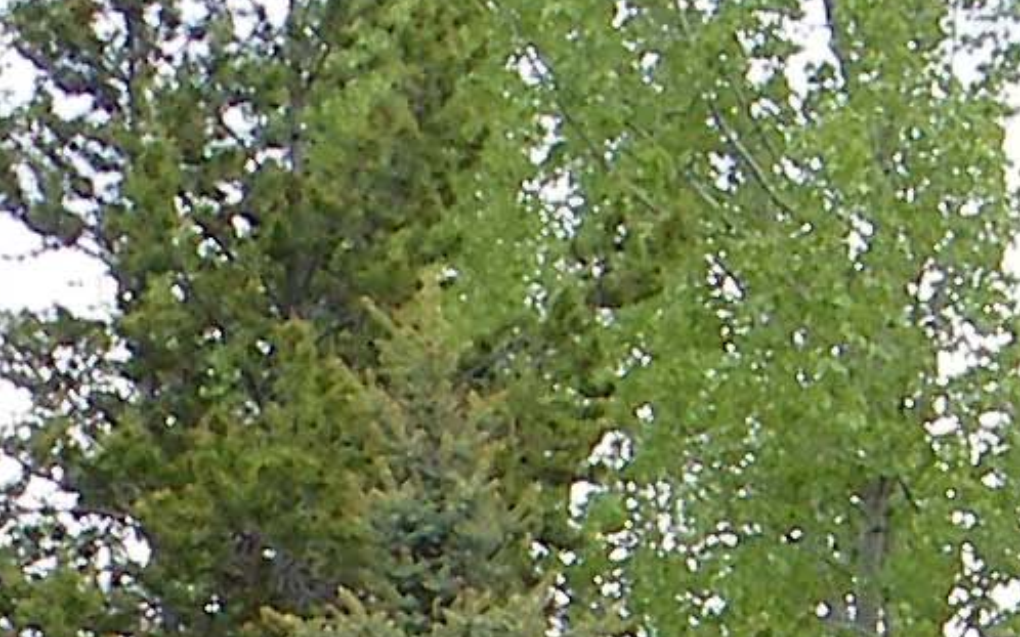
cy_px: 1663
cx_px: 129
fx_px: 10366
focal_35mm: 373
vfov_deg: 3.5
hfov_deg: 5.6
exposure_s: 1/250
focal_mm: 8.6
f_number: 3.9
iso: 80
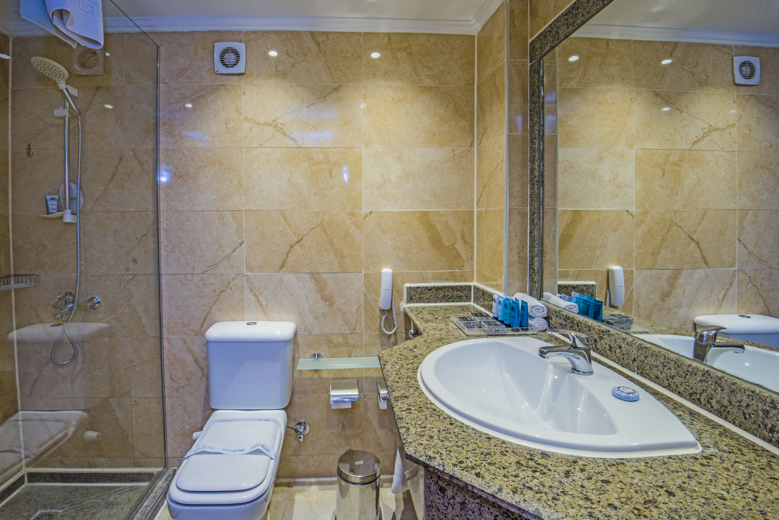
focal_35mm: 16
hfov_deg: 96.7
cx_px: 390
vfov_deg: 73.8
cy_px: 260
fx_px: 346
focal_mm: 16
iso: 100
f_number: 14
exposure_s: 1.3
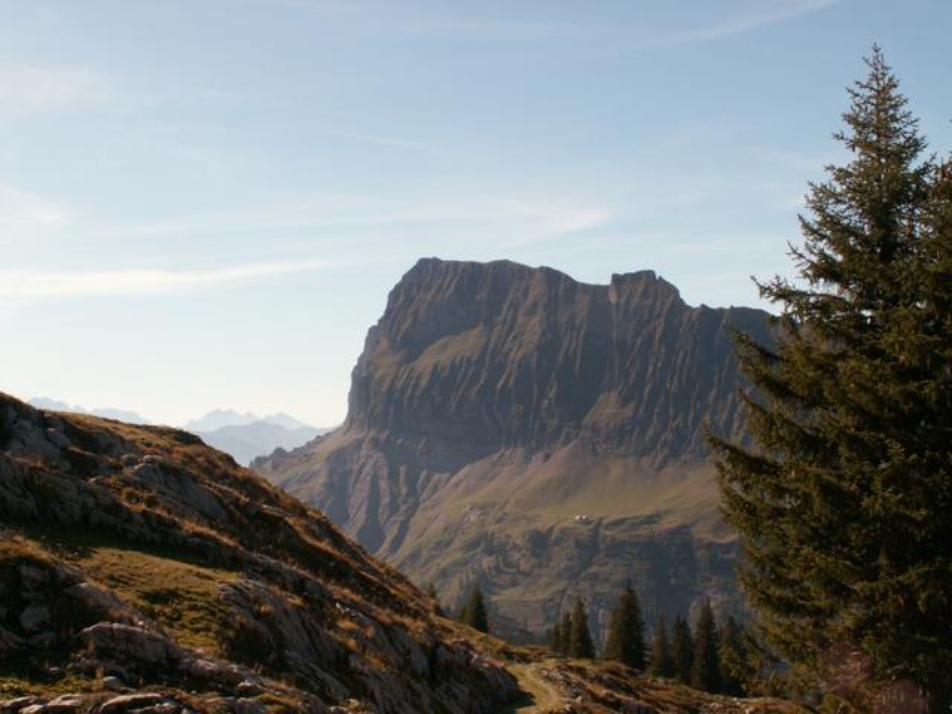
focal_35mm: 48
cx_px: 476
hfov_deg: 39.7
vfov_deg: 30.3
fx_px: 1320
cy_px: 357
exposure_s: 1/160
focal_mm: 8.03
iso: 50
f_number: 8
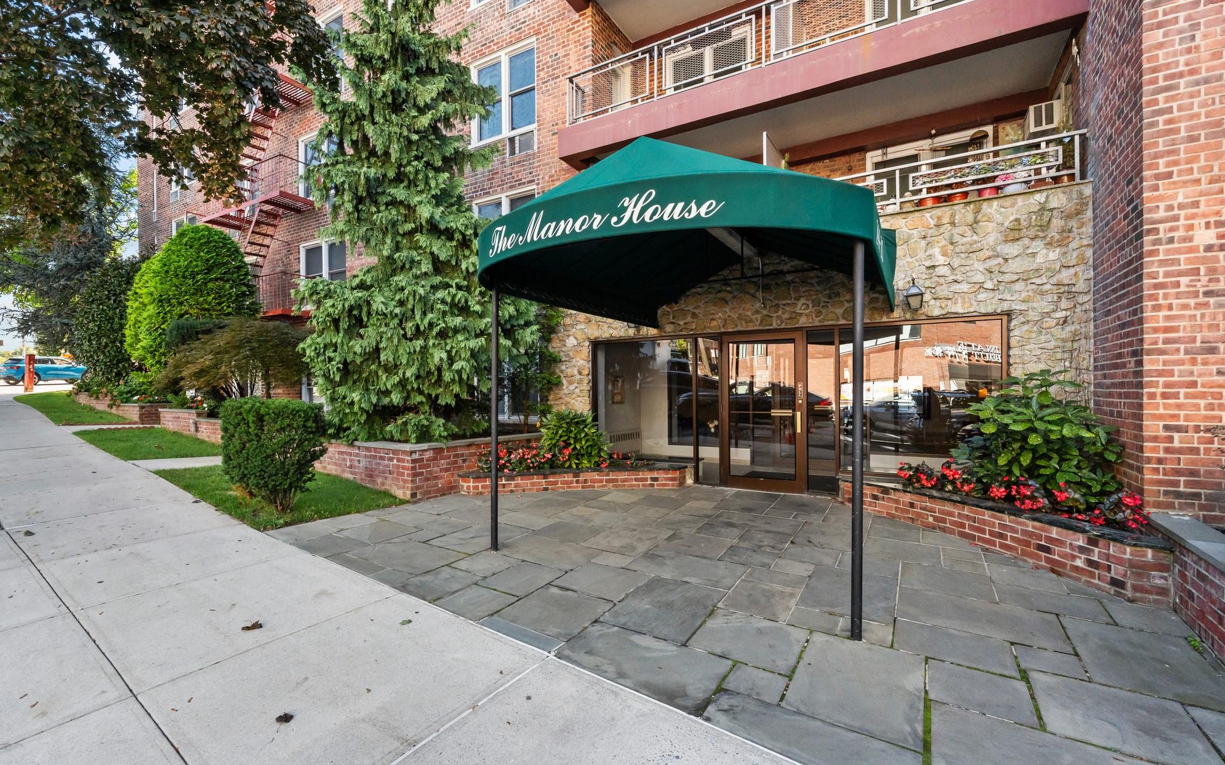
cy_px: 390
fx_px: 501
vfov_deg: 74.8
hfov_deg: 101.4
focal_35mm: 15
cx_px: 590
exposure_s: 1/400
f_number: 10
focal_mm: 14
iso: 2500
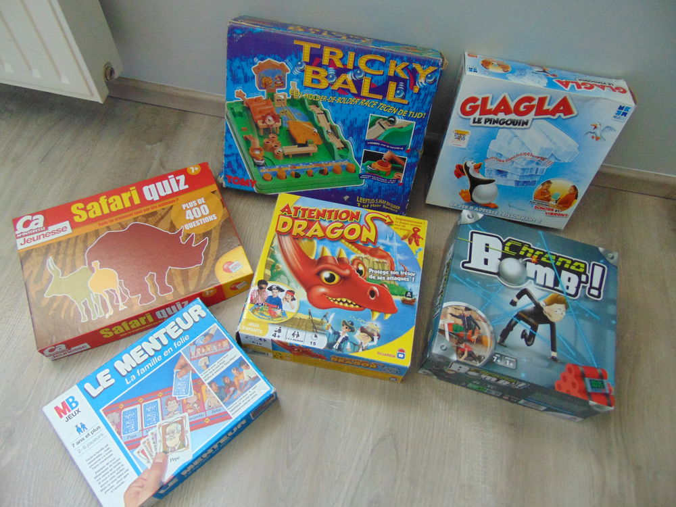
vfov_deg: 54.9
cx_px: 338
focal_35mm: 25
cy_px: 254
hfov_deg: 69.4
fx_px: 488
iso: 400
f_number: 3
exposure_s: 1/20
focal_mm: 4.5
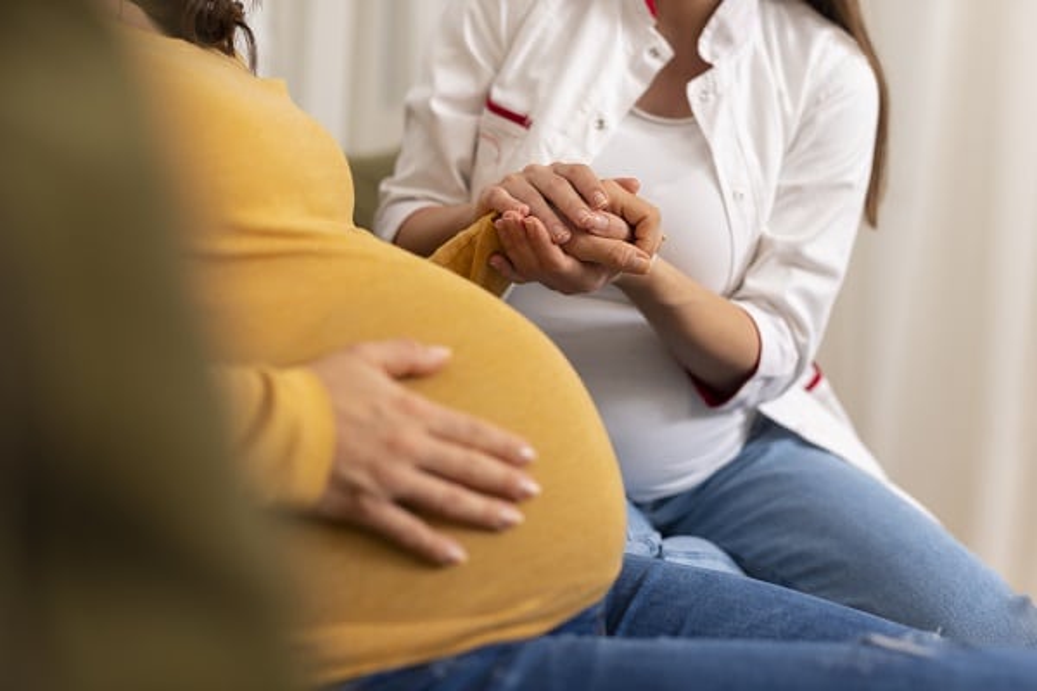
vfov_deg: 27.0
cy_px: 346
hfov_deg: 39.6
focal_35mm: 50
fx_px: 1440
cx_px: 518
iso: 125
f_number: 2.2
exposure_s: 1/200
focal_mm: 50
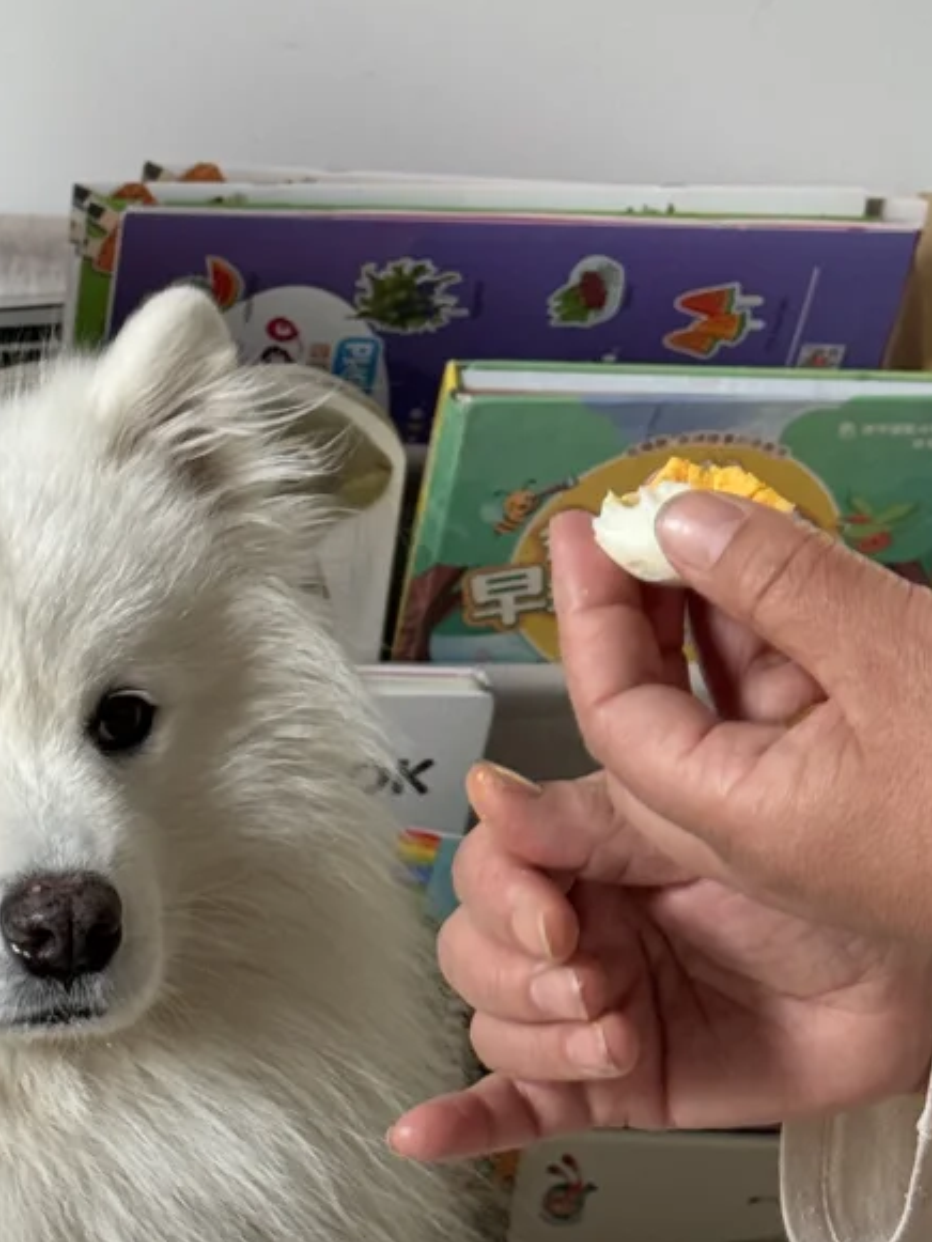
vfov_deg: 16.5
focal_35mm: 119
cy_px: 631
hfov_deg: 12.3
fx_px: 4270
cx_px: -19
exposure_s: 1/69
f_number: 1.78
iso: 100
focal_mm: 6.76
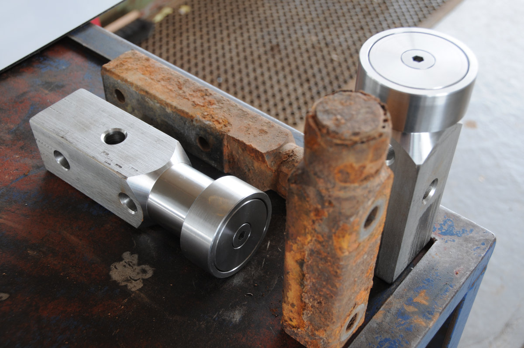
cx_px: 262
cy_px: 174
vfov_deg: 28.9
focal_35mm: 46
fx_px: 676
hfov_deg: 42.4
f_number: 6.3
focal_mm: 31
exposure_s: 1/13
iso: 200
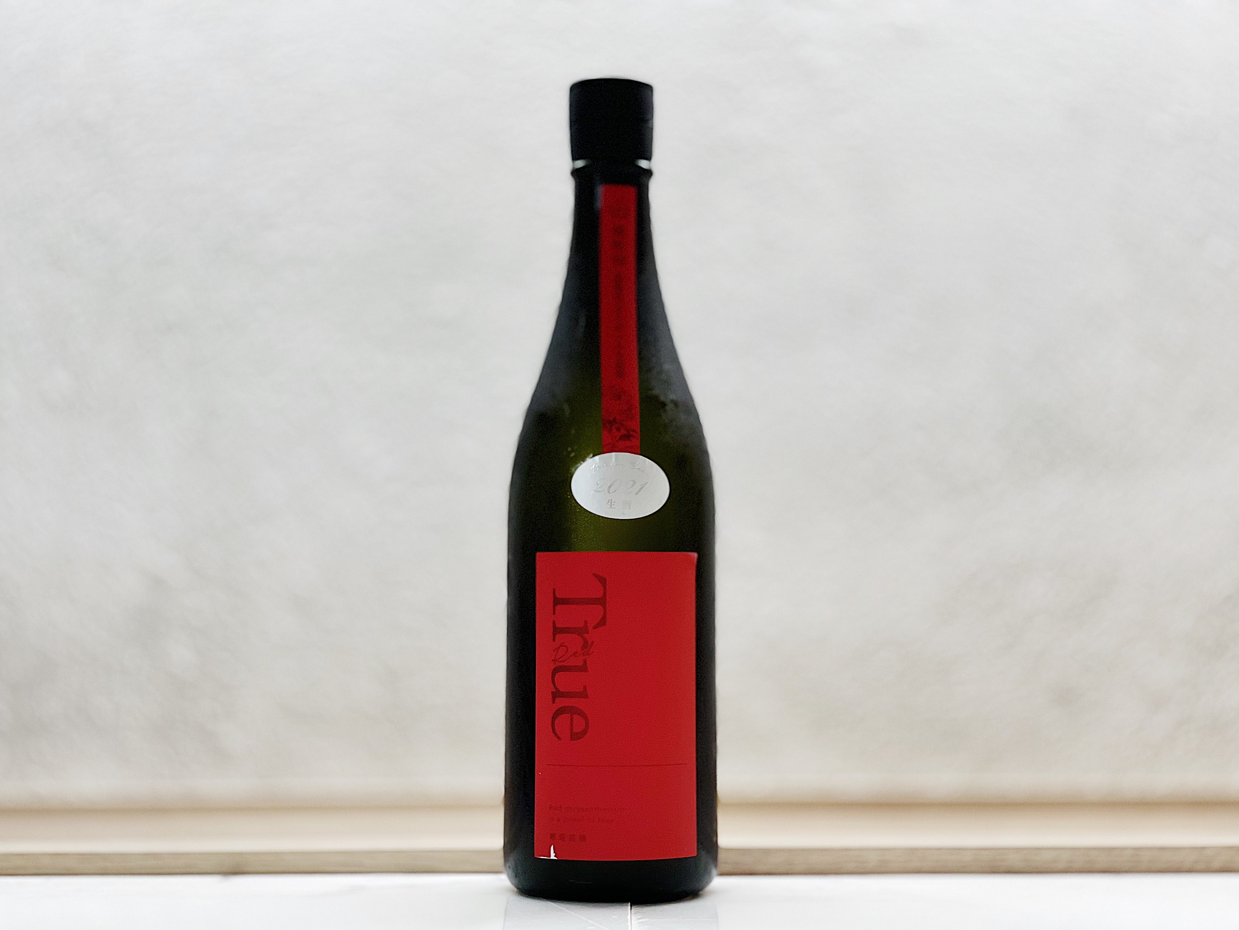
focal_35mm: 53
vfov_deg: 27.5
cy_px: 469
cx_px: 621
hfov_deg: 36.2
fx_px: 1897
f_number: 2
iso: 125
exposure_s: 1/100
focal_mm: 6
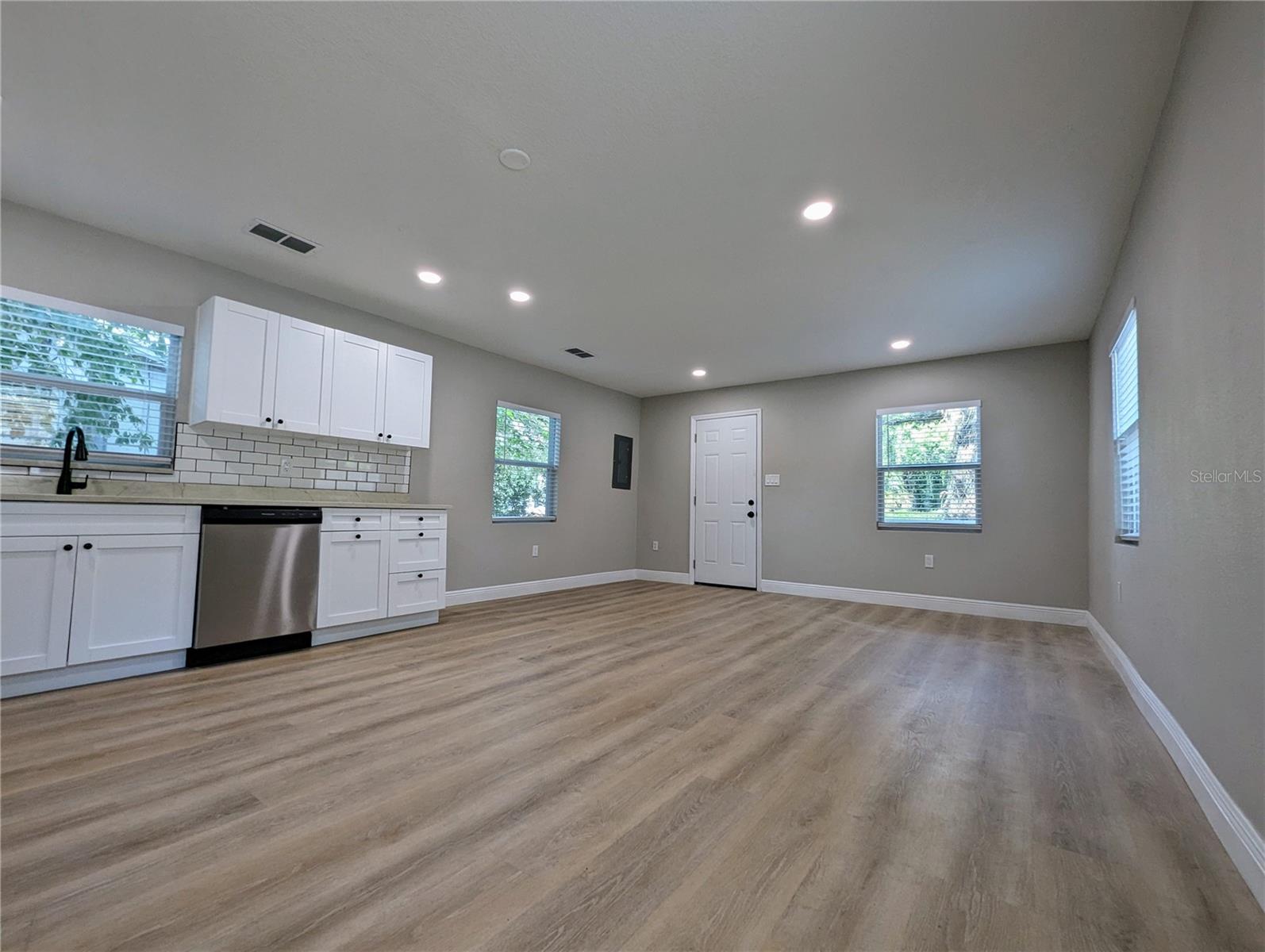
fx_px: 476
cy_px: 476
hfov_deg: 106.1
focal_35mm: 13
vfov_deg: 90.1
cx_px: 632
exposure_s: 1/60
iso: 47
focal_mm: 1.95
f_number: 2.2
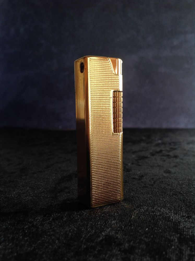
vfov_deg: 52.7
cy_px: 130
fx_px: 264
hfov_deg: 40.6
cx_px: 98
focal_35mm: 35
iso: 50
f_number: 2.4
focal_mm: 4.28
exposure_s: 1/30
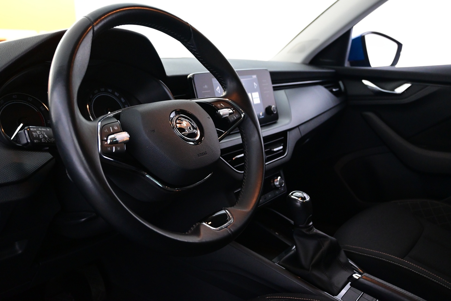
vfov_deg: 39.1
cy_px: 150
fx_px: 423
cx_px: 226
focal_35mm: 34
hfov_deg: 56.1
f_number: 4
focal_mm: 22.5
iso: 3200
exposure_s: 1/40
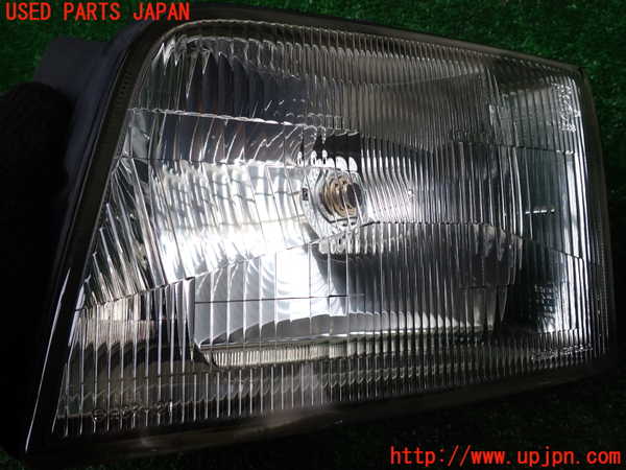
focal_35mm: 30
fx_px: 543
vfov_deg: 46.8
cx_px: 313
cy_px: 235
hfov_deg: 60.0
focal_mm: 5.4
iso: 100
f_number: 3.2
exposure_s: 1/80
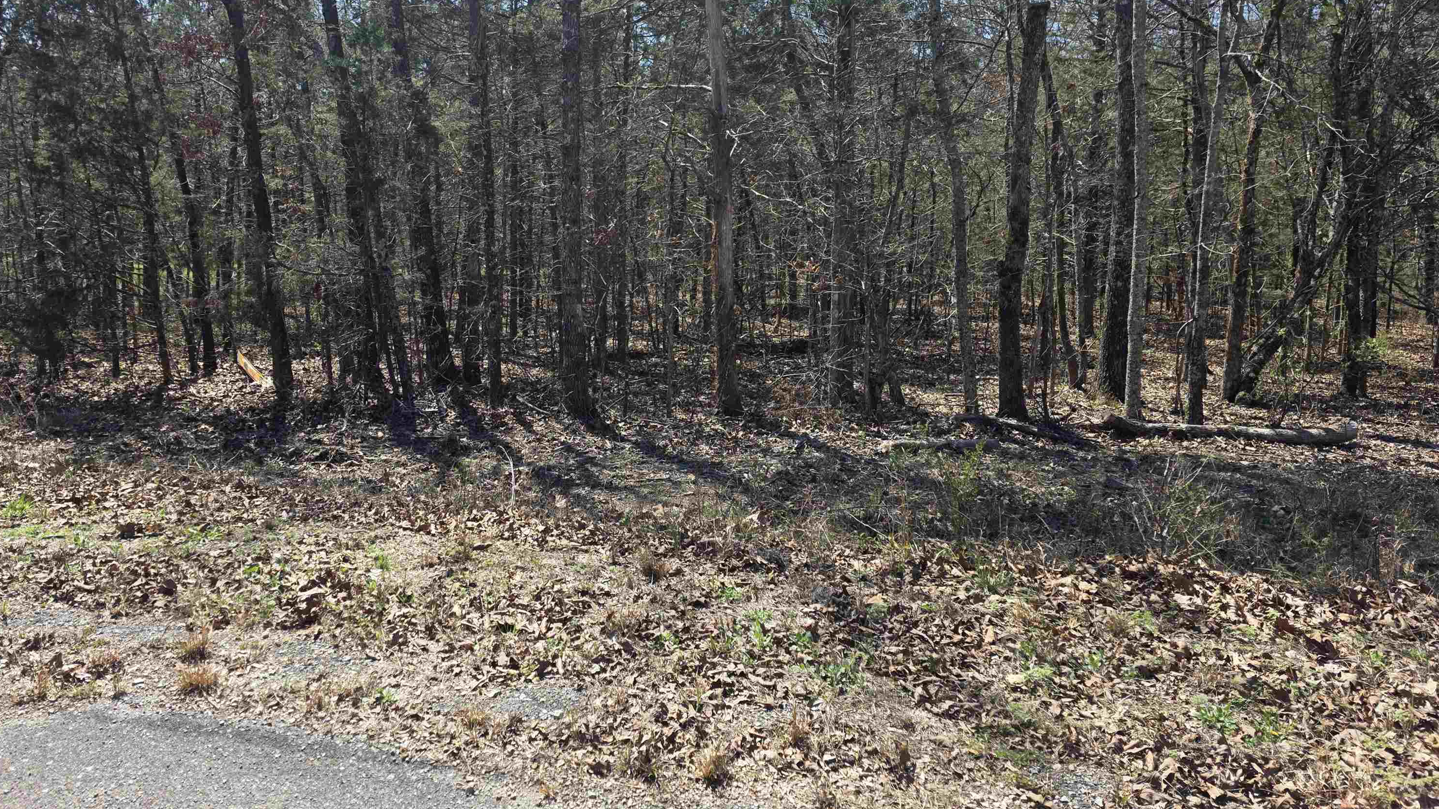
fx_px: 992
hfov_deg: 71.9
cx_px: 695
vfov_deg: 44.1
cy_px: 315
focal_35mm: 26
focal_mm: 6.3
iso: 80
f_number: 1.7
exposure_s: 1/1989
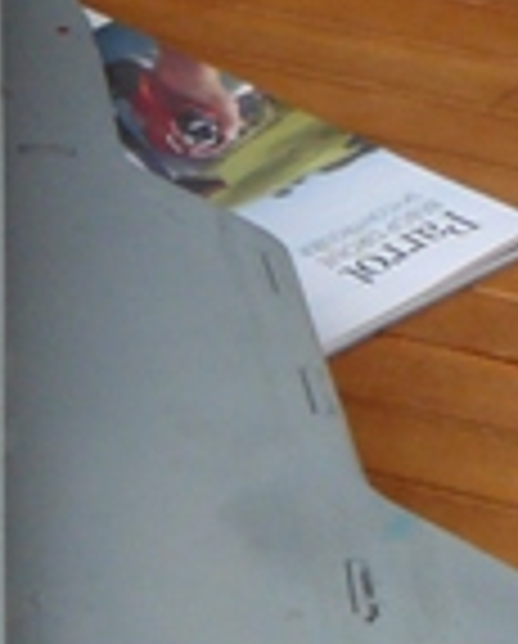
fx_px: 3744
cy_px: 1342
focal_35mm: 196
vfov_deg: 9.2
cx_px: 68
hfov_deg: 7.9
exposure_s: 1/160
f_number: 2.8
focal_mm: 6
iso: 100
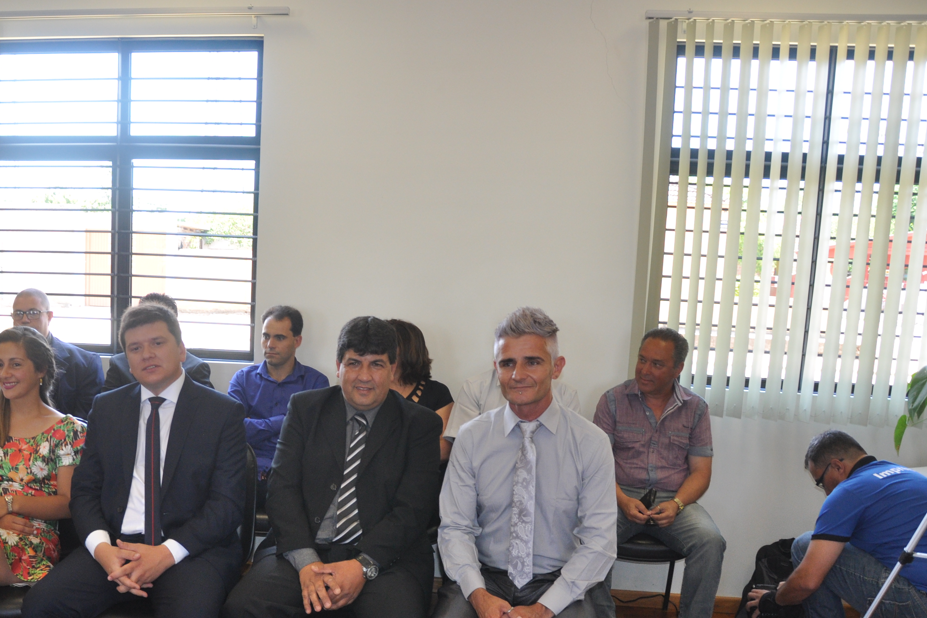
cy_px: 435
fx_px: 1004
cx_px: 304
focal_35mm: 39
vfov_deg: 33.8
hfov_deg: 48.7
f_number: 3.5
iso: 500
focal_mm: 18
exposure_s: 1/160
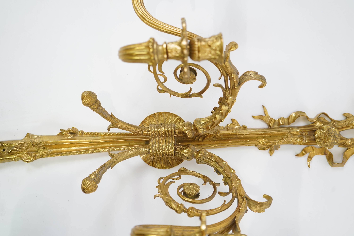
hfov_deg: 53.1
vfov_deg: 36.9
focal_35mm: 36
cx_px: 177
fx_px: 354
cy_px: 118
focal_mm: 36
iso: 400
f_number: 4.5
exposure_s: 1/60
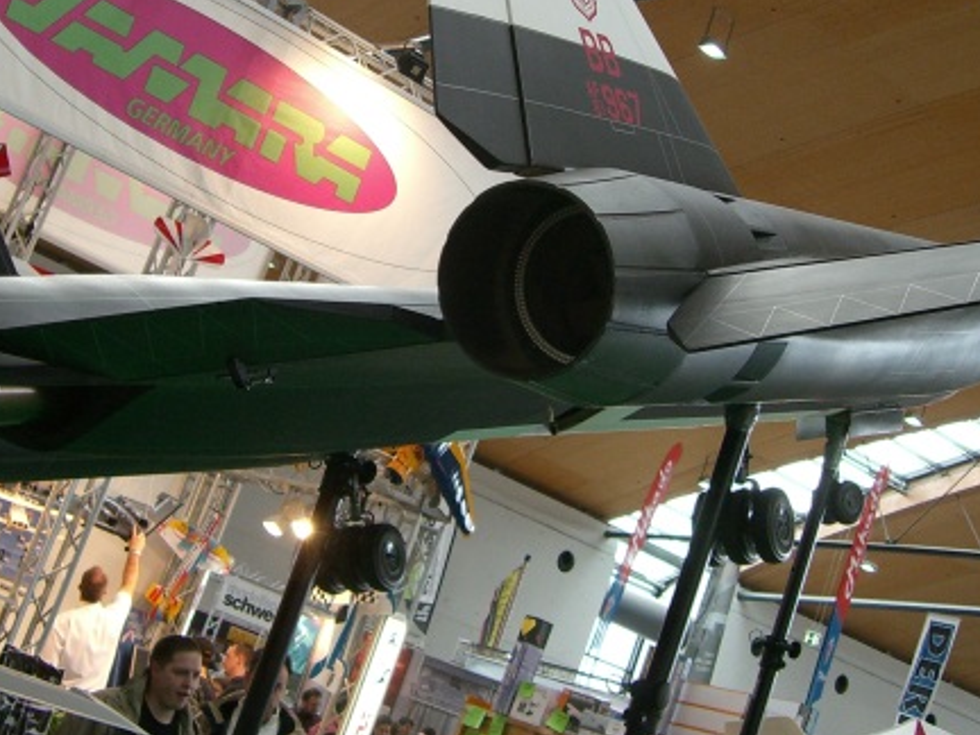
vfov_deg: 22.1
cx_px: 436
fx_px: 1869
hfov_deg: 29.4
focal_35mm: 66
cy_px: 198
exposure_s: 1/125
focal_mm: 6.2
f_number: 2.7
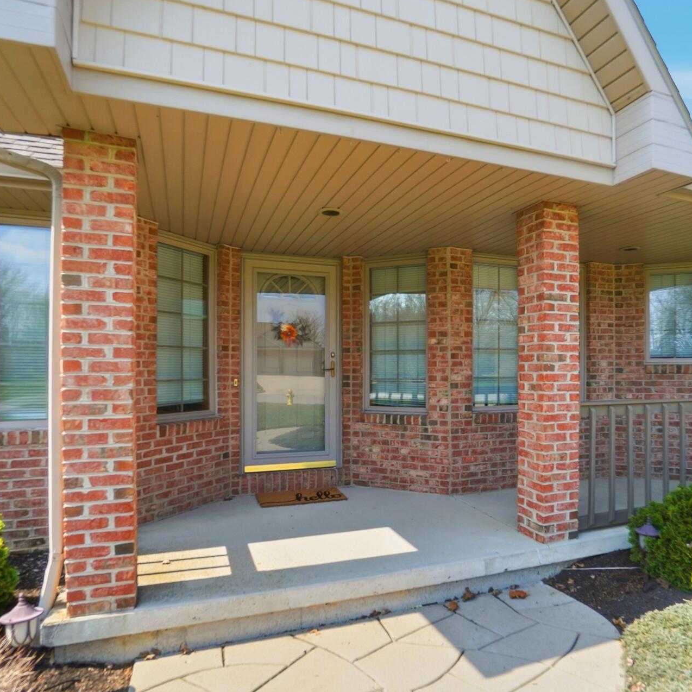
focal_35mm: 20
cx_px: 398
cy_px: 350
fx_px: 452
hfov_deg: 74.4
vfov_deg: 74.8
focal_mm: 10
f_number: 5.6
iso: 125
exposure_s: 1/4000
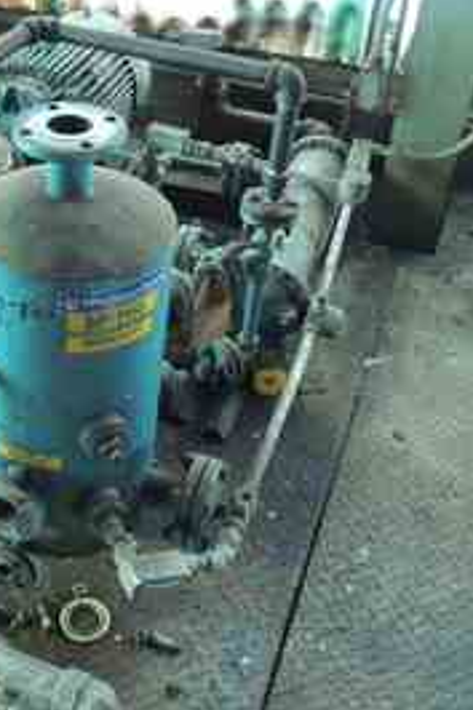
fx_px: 927
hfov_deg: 27.9
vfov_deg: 41.7
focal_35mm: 47
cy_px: 276
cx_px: 77
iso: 800
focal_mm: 4.3
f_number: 3
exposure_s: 1/8
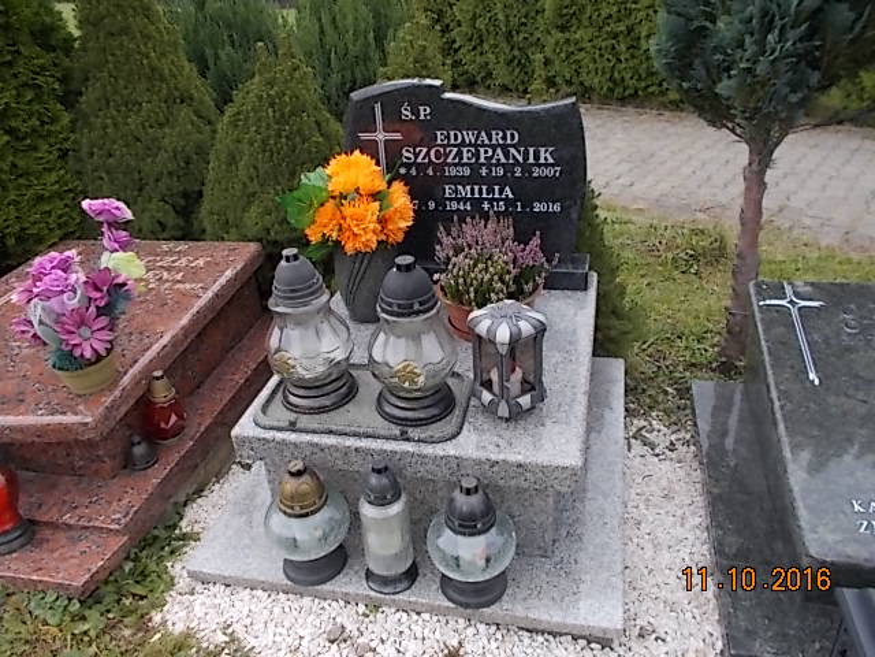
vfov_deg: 46.8
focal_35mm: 30
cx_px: 438
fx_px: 758
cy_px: 328
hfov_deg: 60.0
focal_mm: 5.3
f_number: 3.4
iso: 80
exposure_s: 1/100
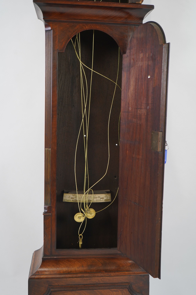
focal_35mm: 40
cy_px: 148
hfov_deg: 33.4
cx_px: 98
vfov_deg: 48.5
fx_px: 327
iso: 500
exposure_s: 1/60
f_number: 5
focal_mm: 40
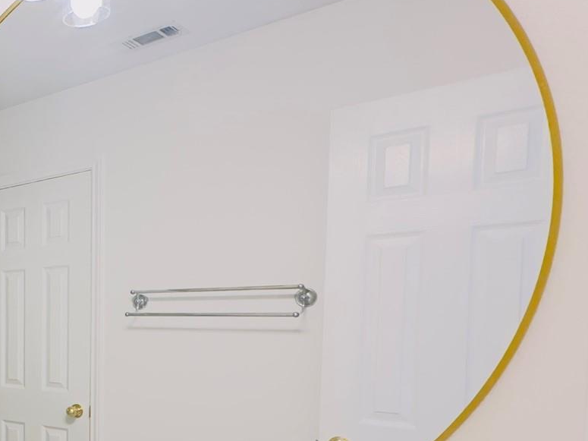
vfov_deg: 37.3
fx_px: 628
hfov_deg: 36.1
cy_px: 353
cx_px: -151
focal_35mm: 37
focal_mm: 2.22
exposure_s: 1/60
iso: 320
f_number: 2.2
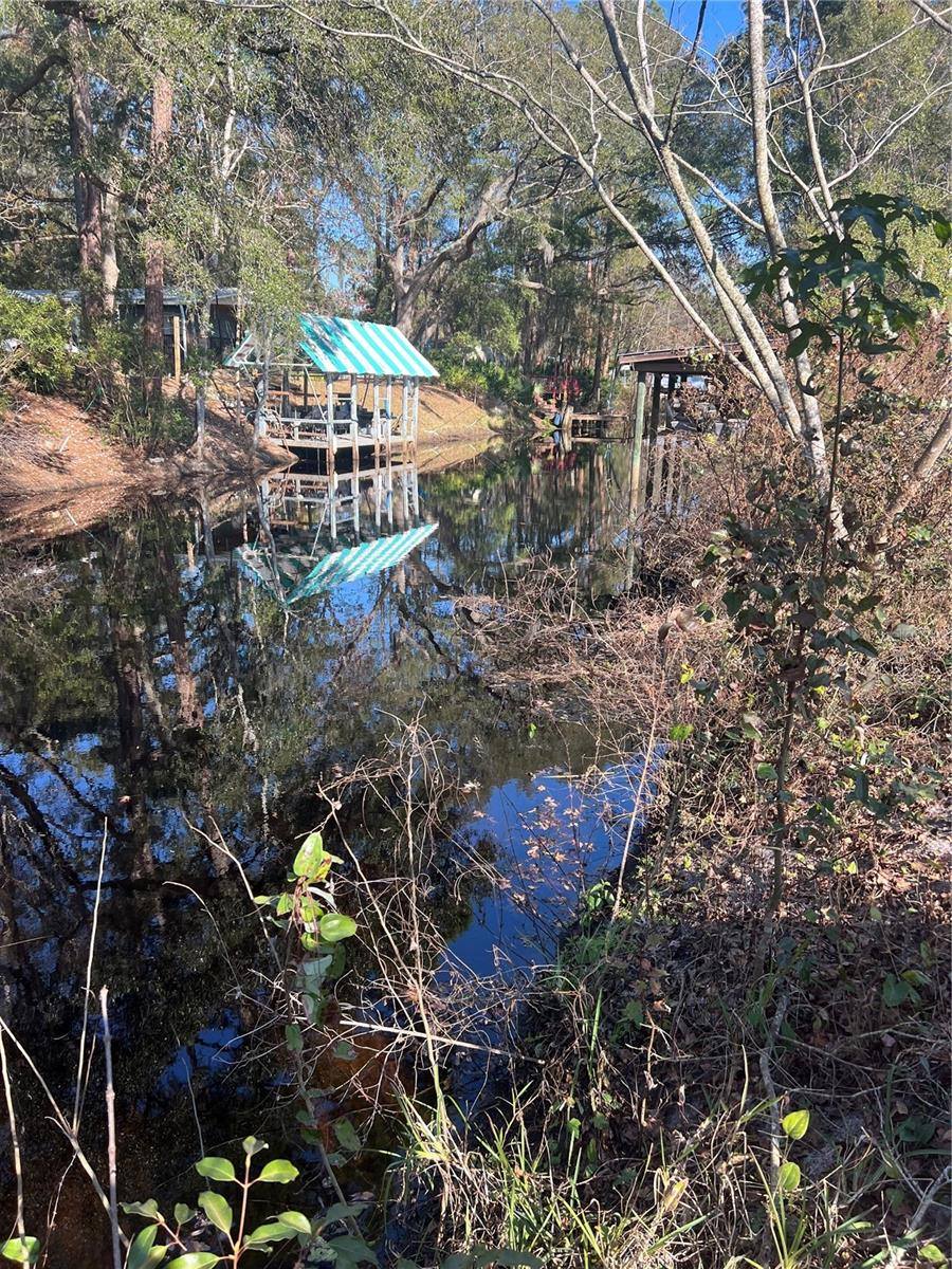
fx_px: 953
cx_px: 476
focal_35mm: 26
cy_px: 634
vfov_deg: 67.3
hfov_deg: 53.1
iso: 50
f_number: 1.5
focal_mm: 5.7
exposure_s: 1/780
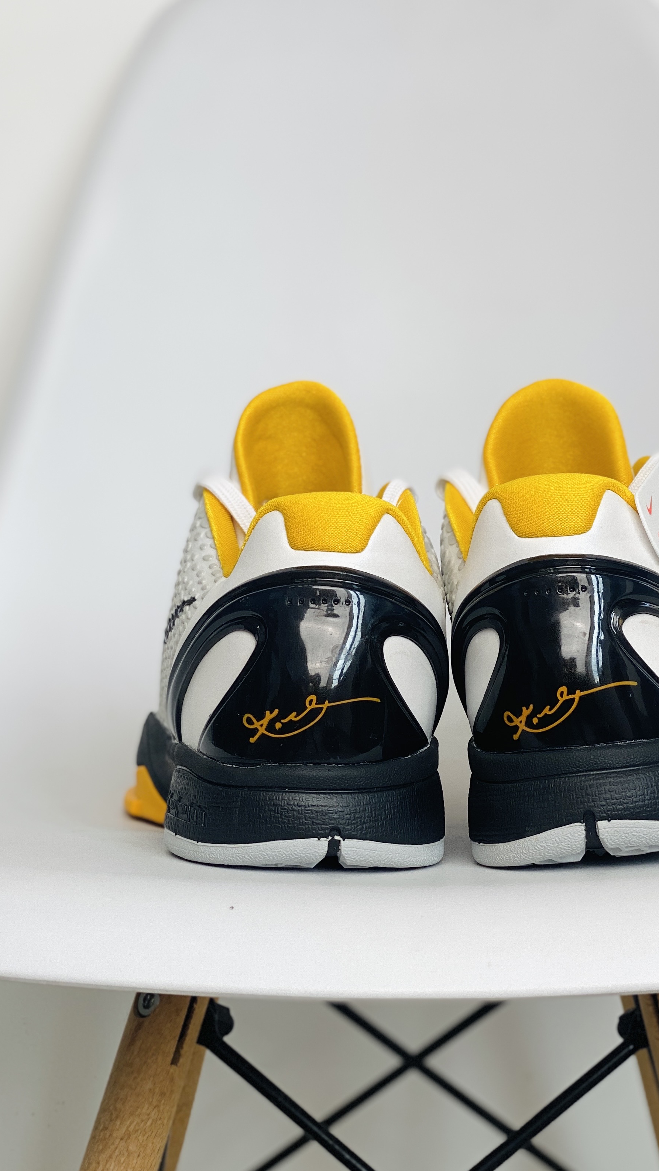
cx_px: 413
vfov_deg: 29.3
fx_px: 2236
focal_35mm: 72
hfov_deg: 16.7
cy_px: 502
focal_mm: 6
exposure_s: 1/103
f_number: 2
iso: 20
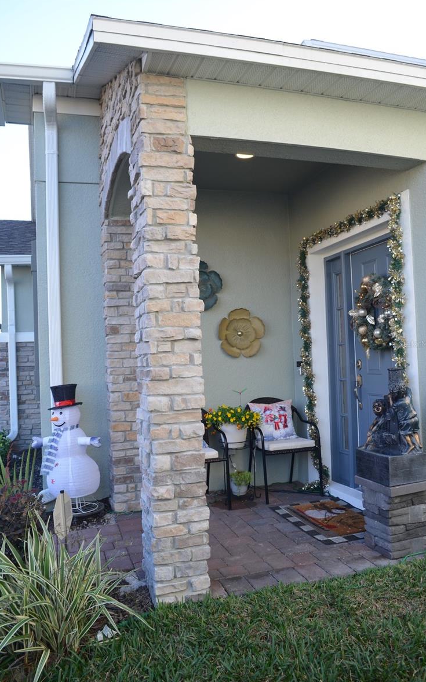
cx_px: 207
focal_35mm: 28
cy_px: 344
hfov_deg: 44.5
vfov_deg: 66.5
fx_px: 520
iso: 200
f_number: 5.6
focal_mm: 18
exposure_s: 1/125
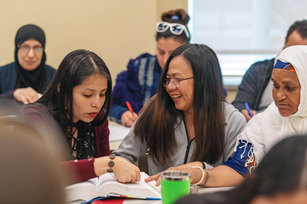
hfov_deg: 21.5
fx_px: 810
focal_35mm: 95
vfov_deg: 14.4
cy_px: 102
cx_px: 154
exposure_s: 1/320
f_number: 2.8
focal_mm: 95
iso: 1000
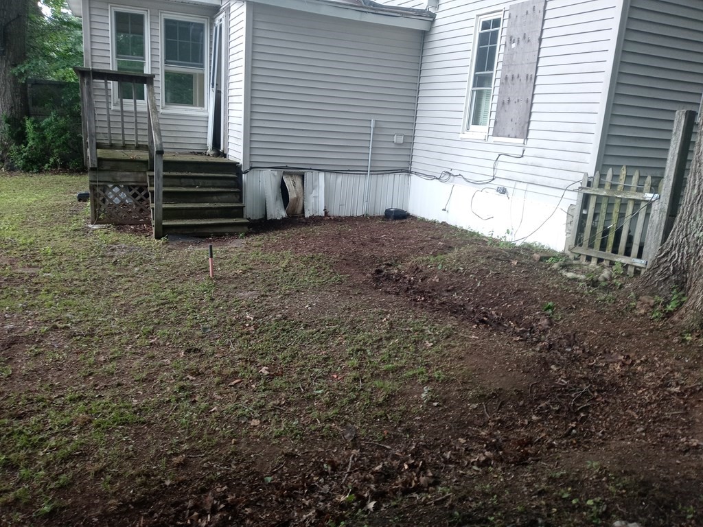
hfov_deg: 63.4
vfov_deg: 49.7
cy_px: 264
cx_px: 352
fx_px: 569
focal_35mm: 28
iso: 100
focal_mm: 3.61
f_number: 1.8
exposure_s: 1/40
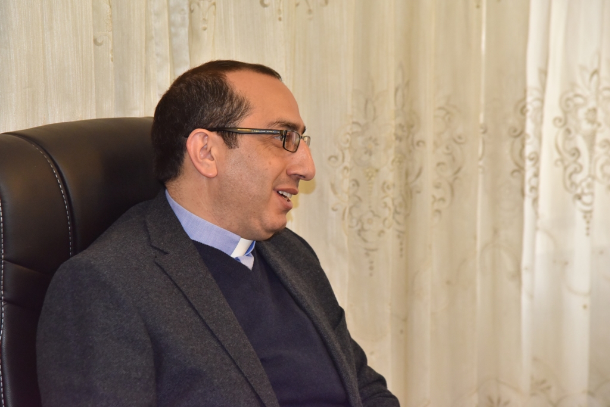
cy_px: 204
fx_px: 2033
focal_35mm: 120
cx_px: 305
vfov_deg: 11.4
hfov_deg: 17.1
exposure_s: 1/200
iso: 2500
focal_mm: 120
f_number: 6.3
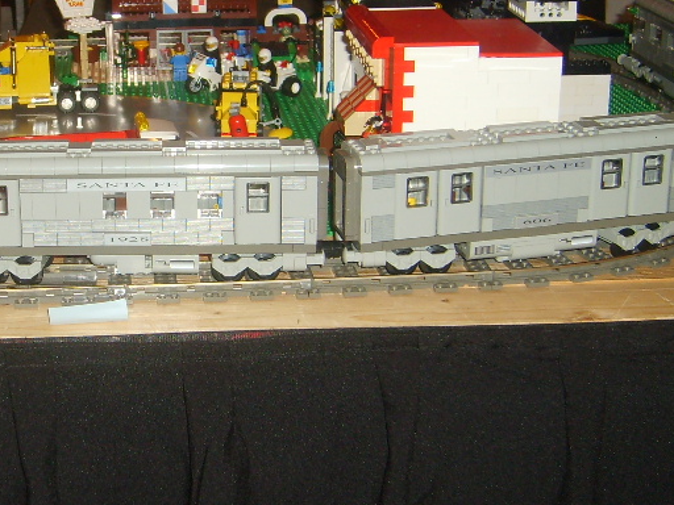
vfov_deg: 21.0
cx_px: 134
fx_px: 1363
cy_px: 231
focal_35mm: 70
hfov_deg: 27.2
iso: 100
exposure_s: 1/45
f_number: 2.8
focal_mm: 5.8
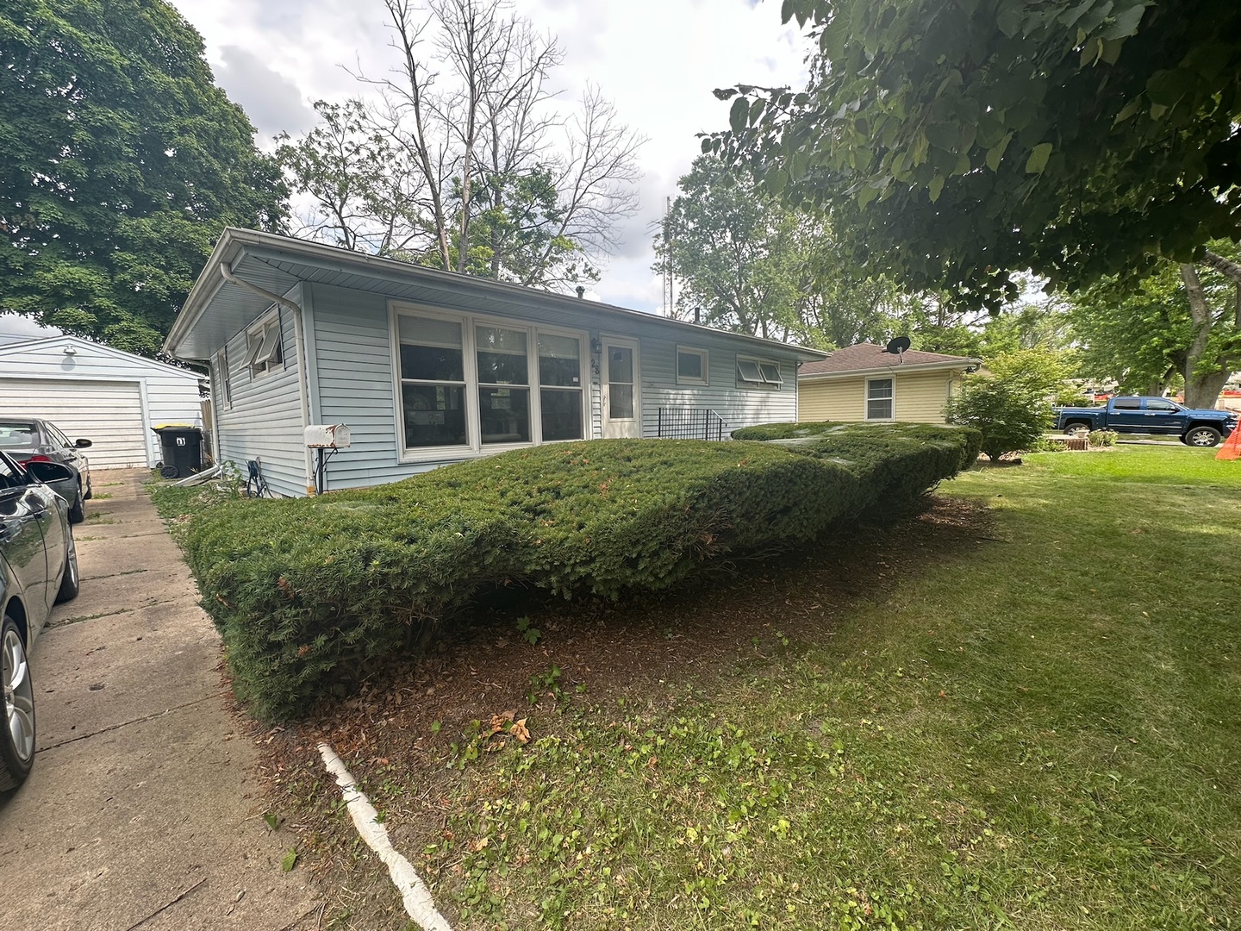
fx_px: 502
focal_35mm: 14
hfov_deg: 102.1
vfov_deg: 85.7
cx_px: 620
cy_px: 466
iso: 40
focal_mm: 2.22
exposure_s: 1/307
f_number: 2.2
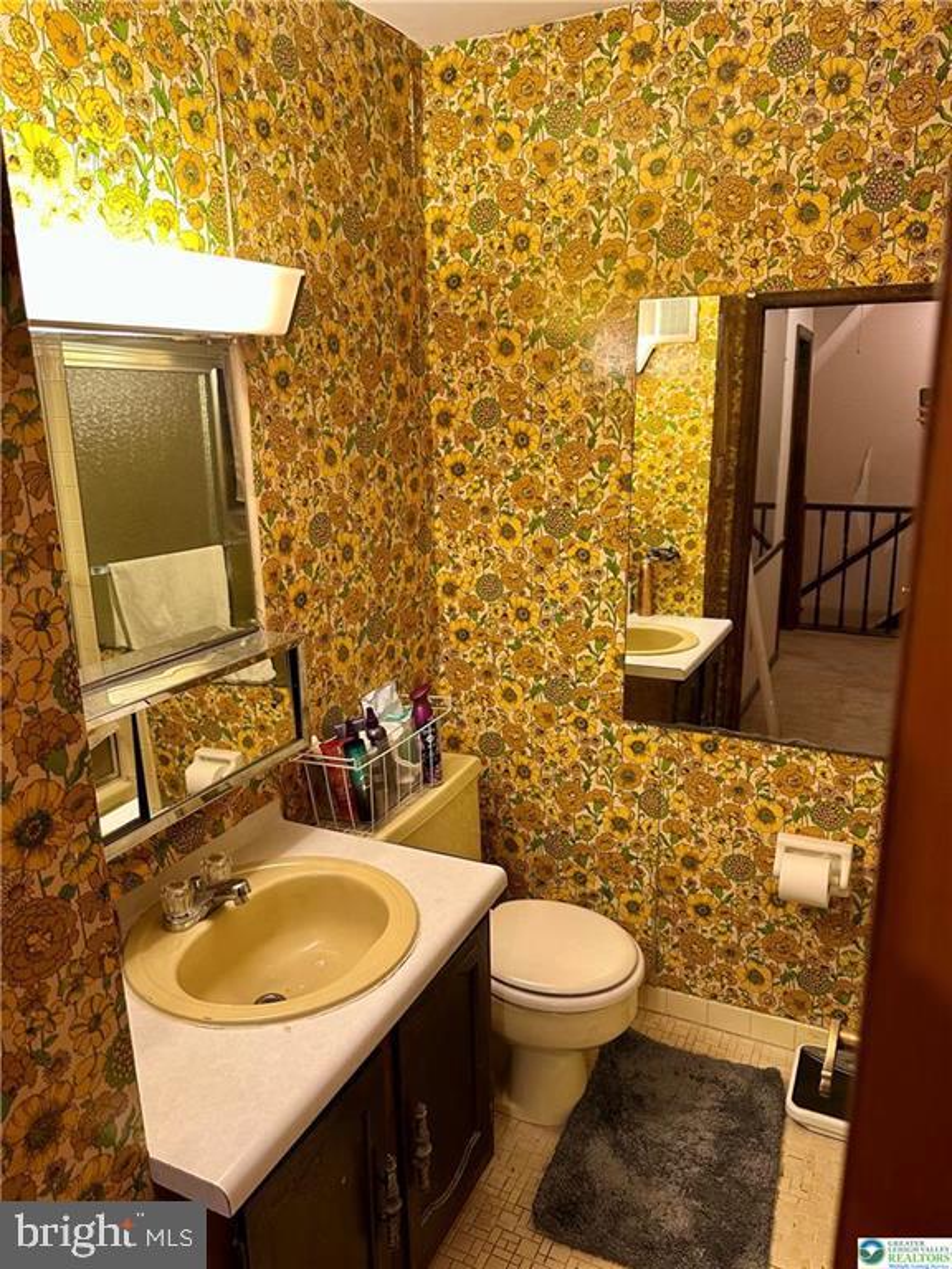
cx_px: 476
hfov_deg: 56.8
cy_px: 634
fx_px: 880
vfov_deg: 71.6
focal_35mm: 24
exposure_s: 1/60
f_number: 1.78
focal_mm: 6.86
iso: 200
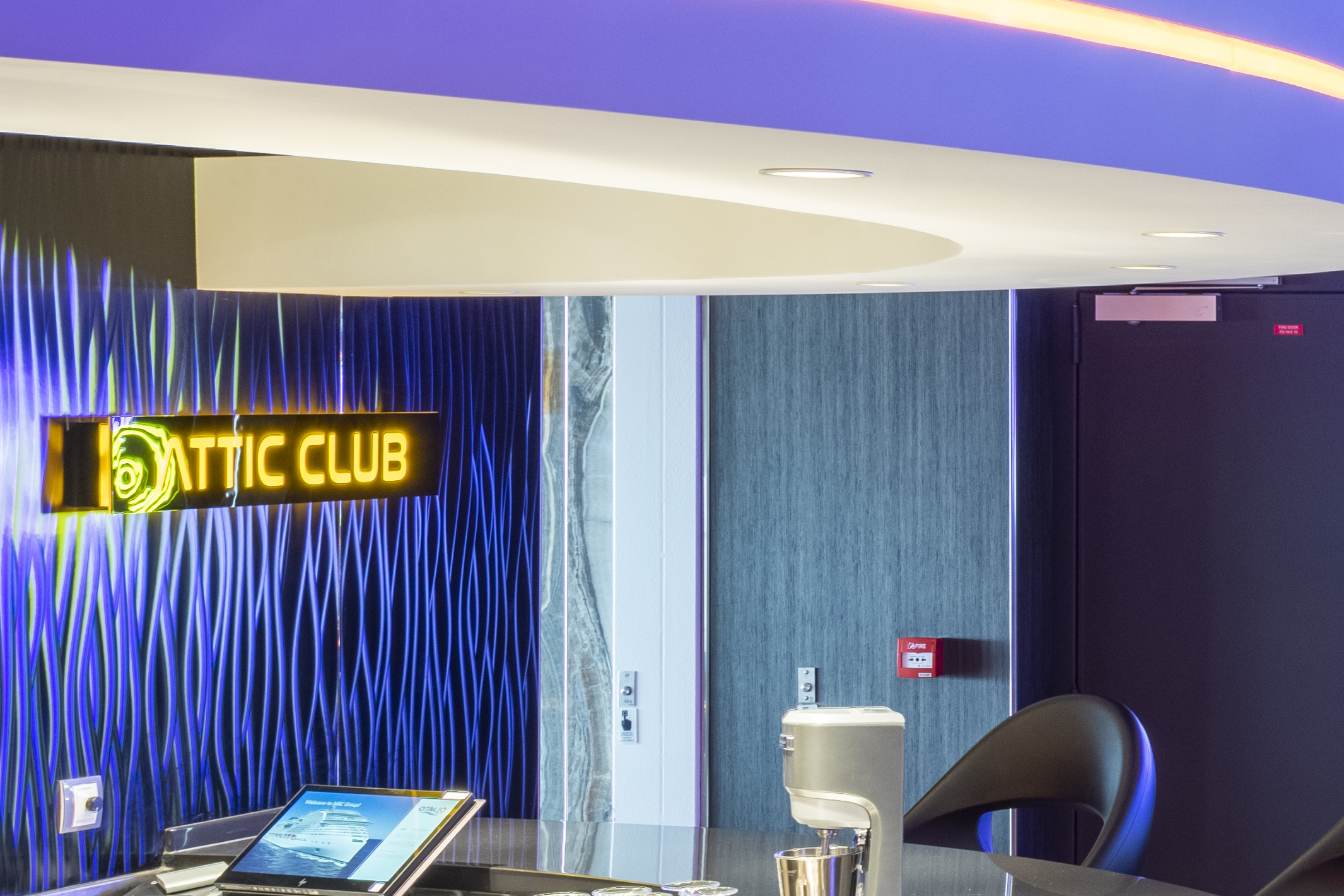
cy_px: 434
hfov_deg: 18.3
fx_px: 3471
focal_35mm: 93
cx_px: 2254
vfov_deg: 14.7
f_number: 11
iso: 320
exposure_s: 1/2
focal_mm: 24
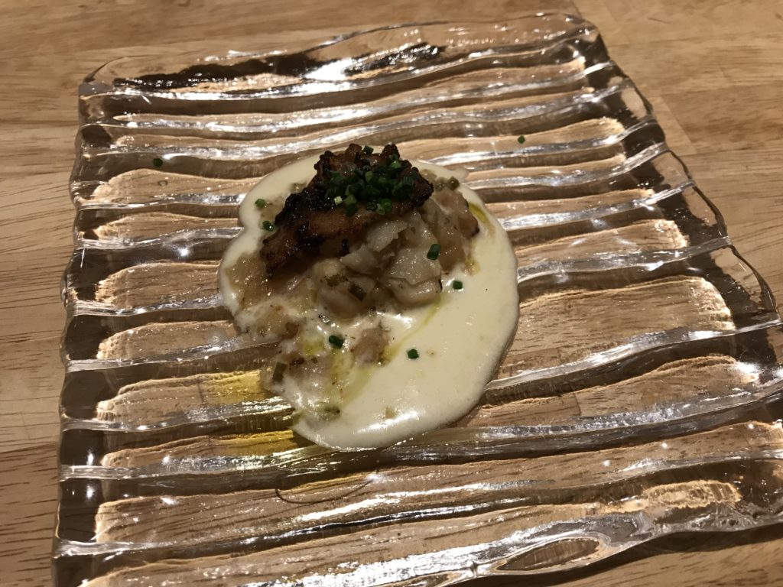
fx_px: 633
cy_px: 294
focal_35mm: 28
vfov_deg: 49.7
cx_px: 392
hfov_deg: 63.4
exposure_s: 1/30
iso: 32
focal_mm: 3.99
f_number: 1.8
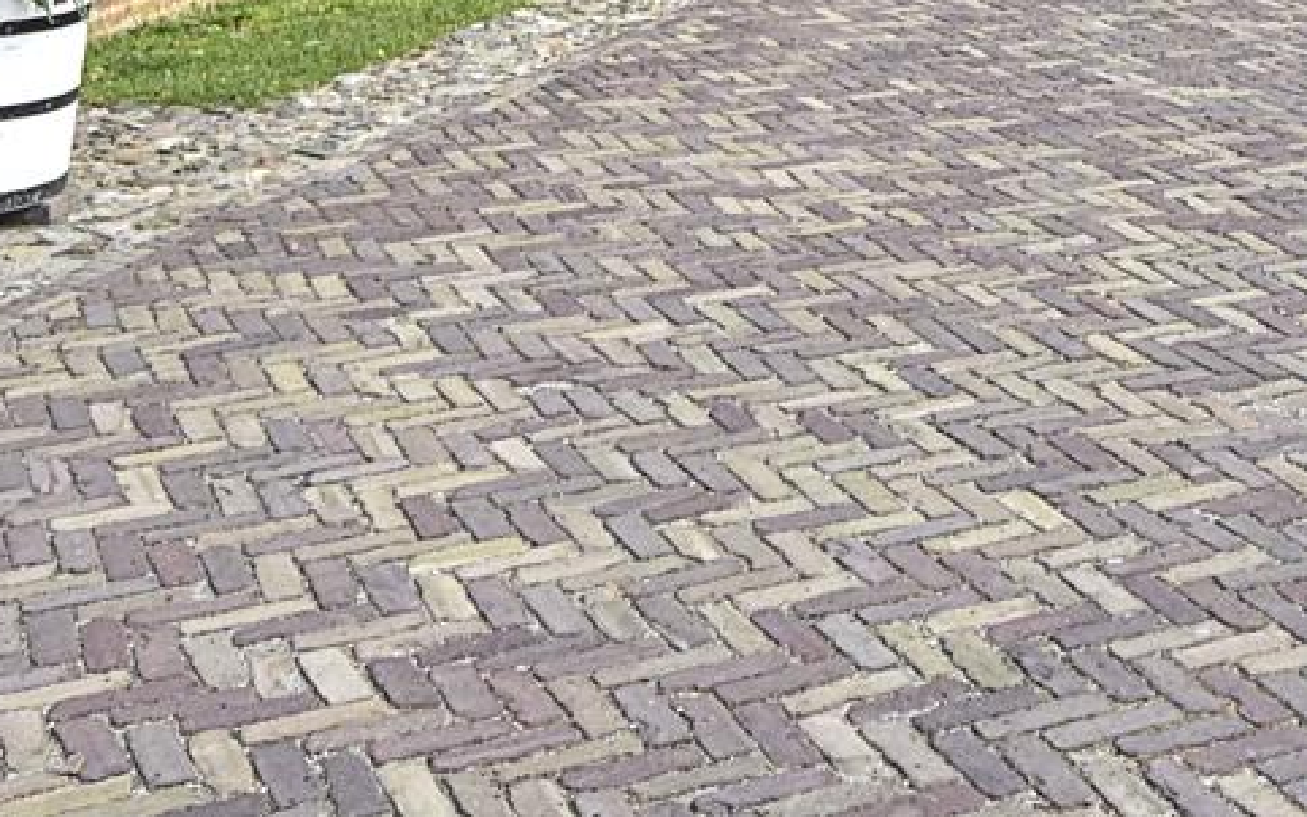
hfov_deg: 29.9
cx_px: 1066
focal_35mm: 67
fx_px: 2377
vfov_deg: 17.2
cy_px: -492
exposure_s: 1/100
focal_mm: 13
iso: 200
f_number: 5
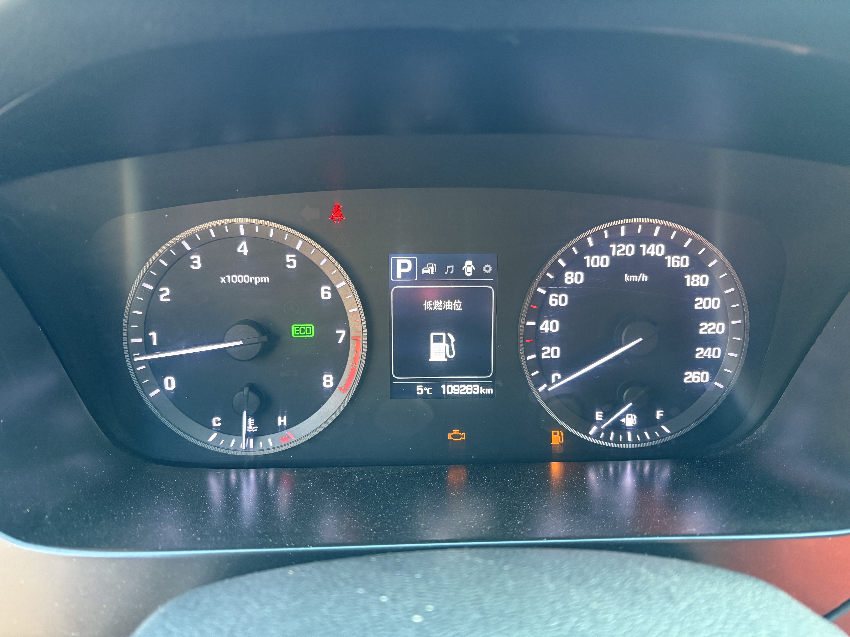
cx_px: 425
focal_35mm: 26
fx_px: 638
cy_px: 318
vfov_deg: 53.1
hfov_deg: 67.3
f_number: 1.6
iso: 500
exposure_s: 1/50
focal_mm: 5.96
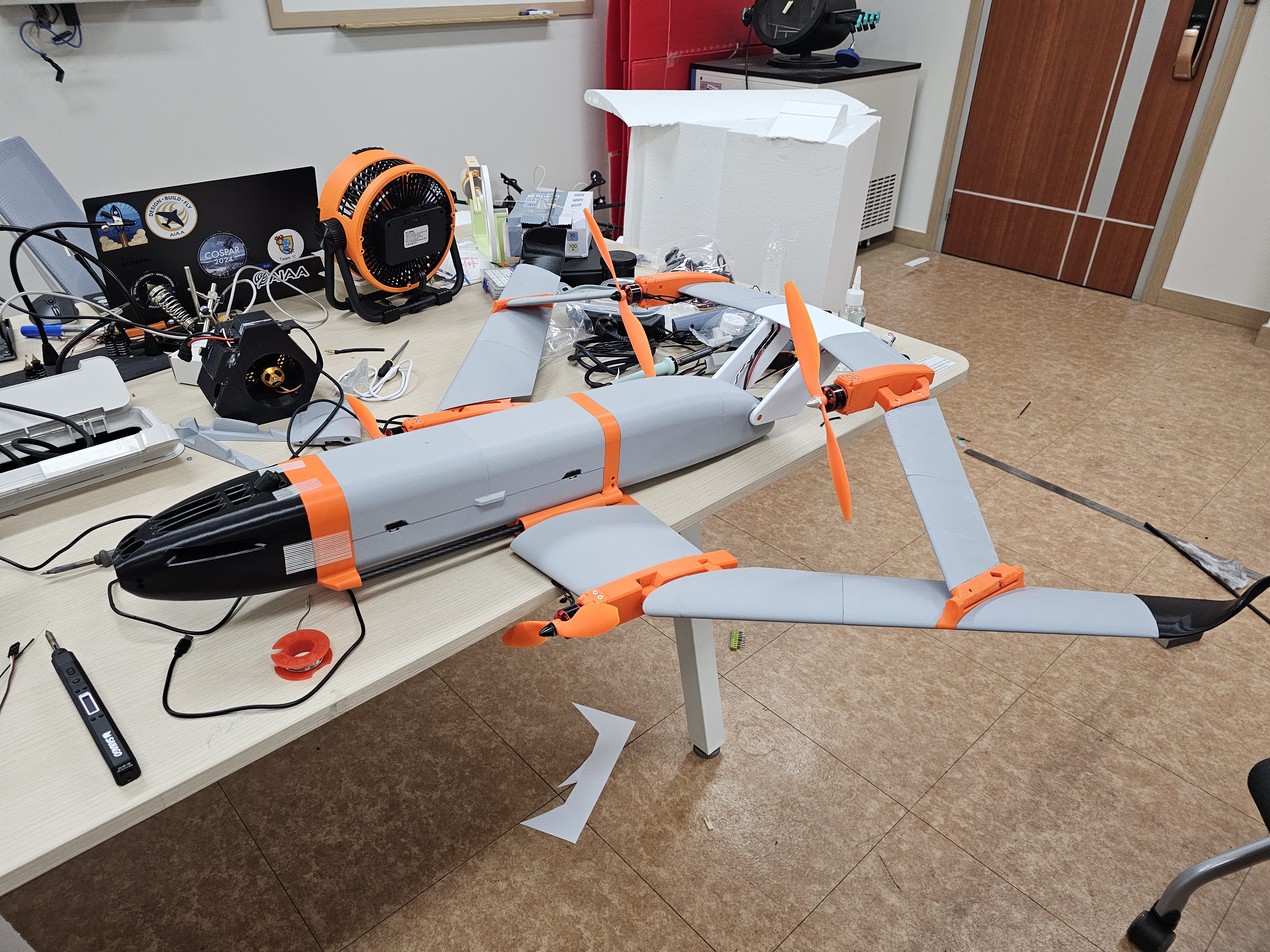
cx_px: 635
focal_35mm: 23
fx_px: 844
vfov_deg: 58.9
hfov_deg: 73.9
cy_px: 476
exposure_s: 1/359
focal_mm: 6.3
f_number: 1.7
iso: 400
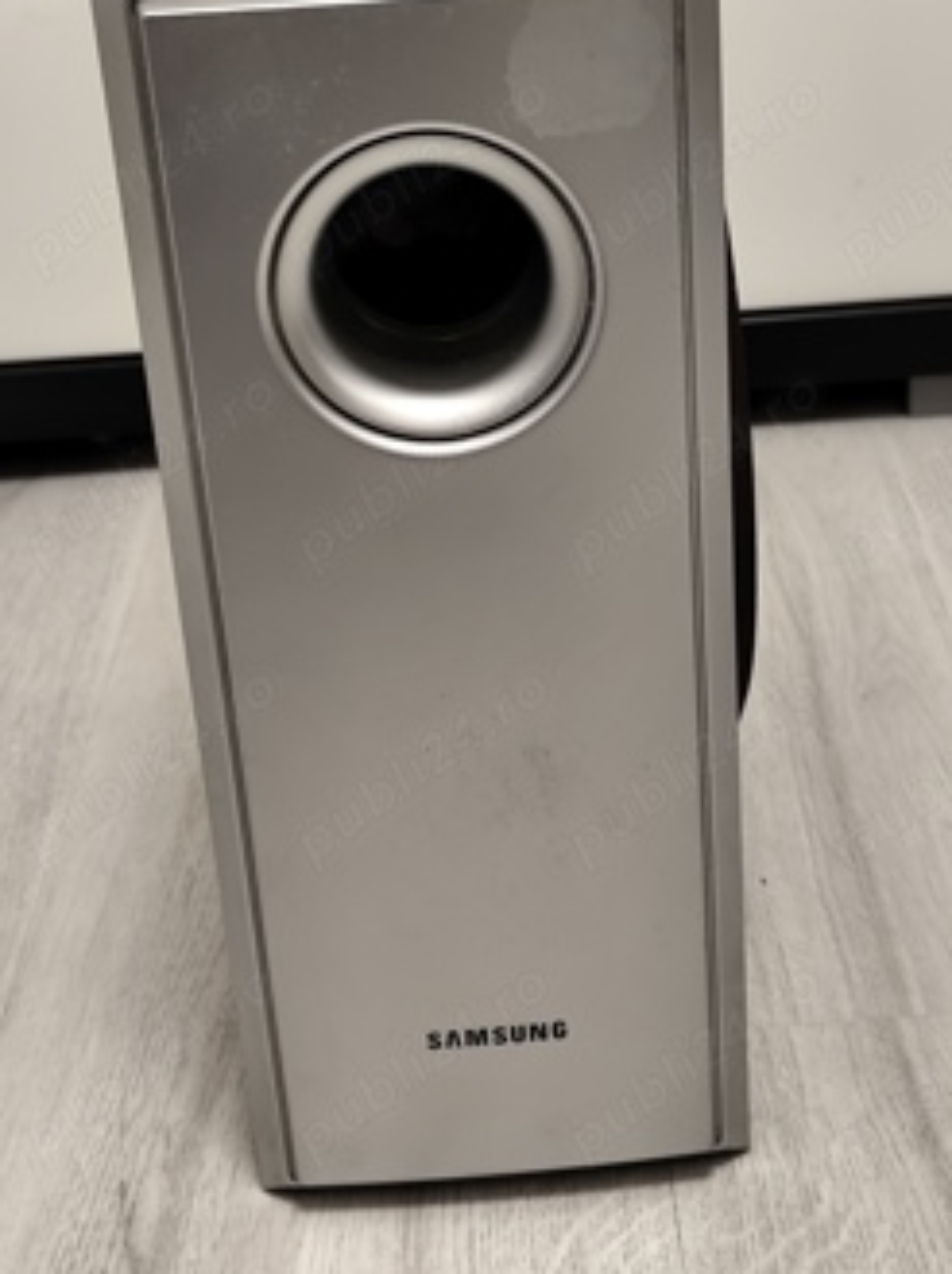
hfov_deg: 26.0
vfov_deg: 34.3
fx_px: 2057
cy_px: 534
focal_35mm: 56
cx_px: 557
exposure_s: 1/50
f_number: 1.65
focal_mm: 6.14
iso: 400
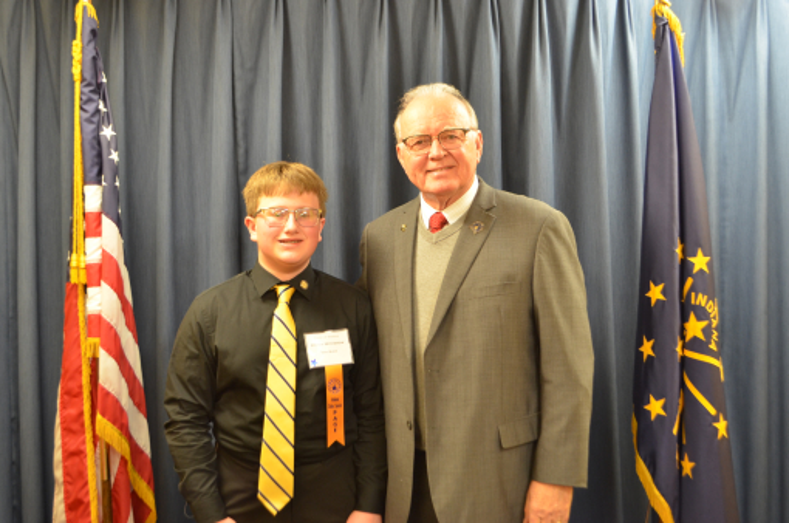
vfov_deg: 34.1
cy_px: 262
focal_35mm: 39
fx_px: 853
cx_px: 394
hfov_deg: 49.6
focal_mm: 26
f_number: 4.2
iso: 800
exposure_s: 1/15
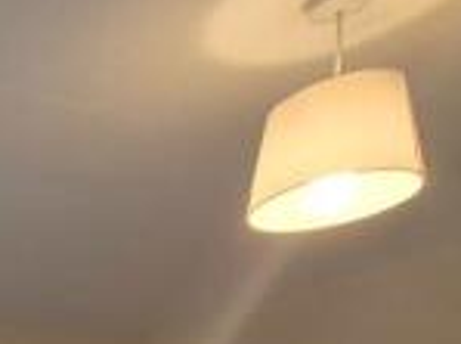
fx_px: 678
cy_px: 569
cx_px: -295
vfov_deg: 21.6
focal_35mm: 51
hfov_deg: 24.6
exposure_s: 1/50
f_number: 2.2
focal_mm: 2.2
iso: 320
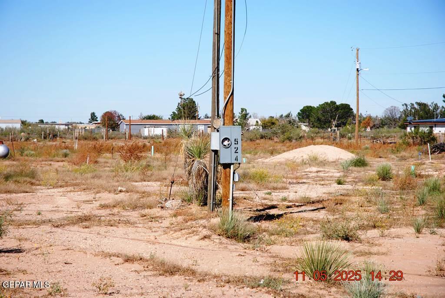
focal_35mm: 105
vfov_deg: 13.1
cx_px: 222
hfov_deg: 19.4
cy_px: 149
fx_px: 1299
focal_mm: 70
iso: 100
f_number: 5.6
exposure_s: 1/640
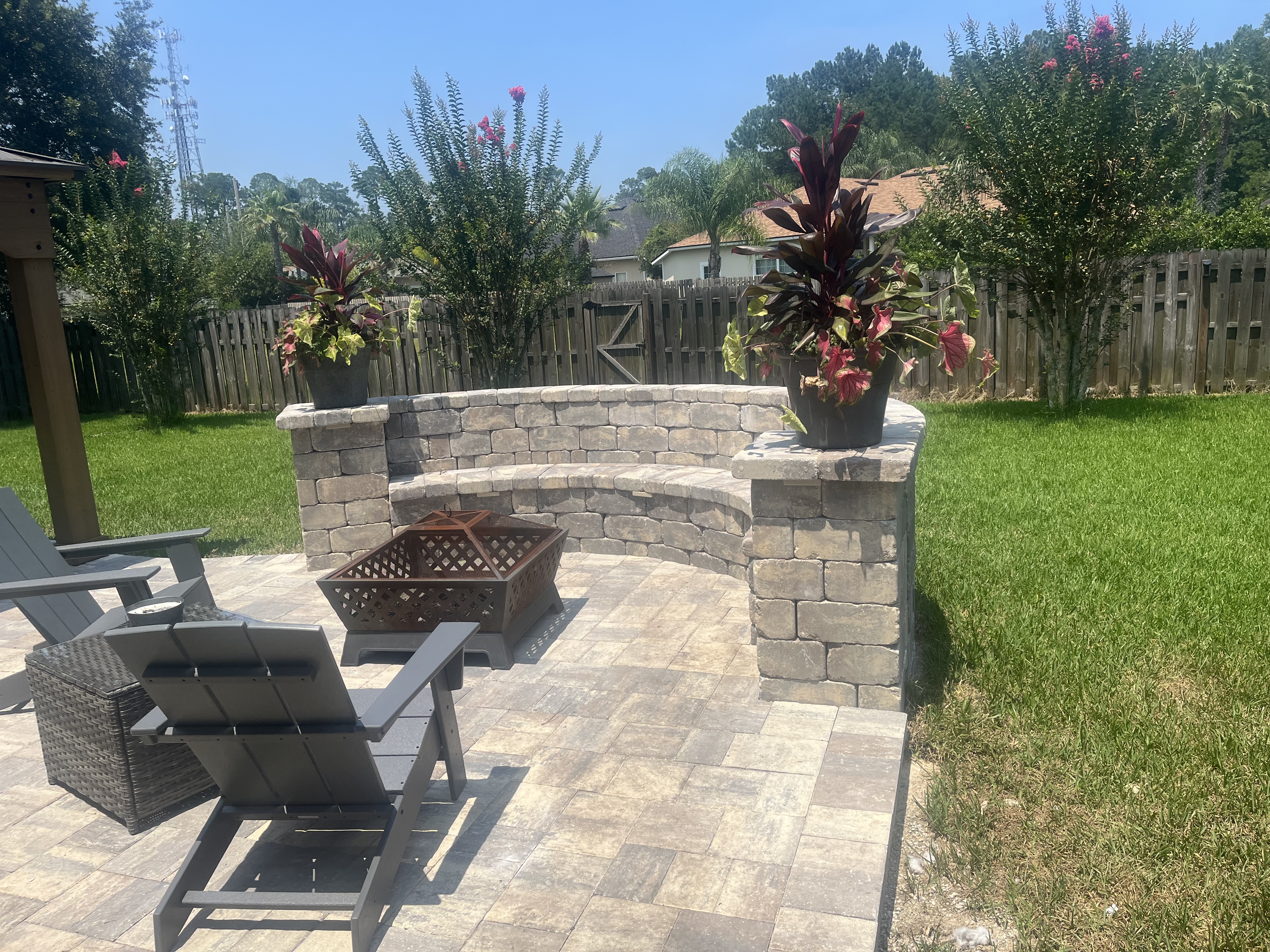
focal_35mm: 26
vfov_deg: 53.1
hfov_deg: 67.3
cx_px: 635
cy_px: 476
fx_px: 954
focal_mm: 5.1
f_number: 1.6
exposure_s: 1/4149
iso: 50
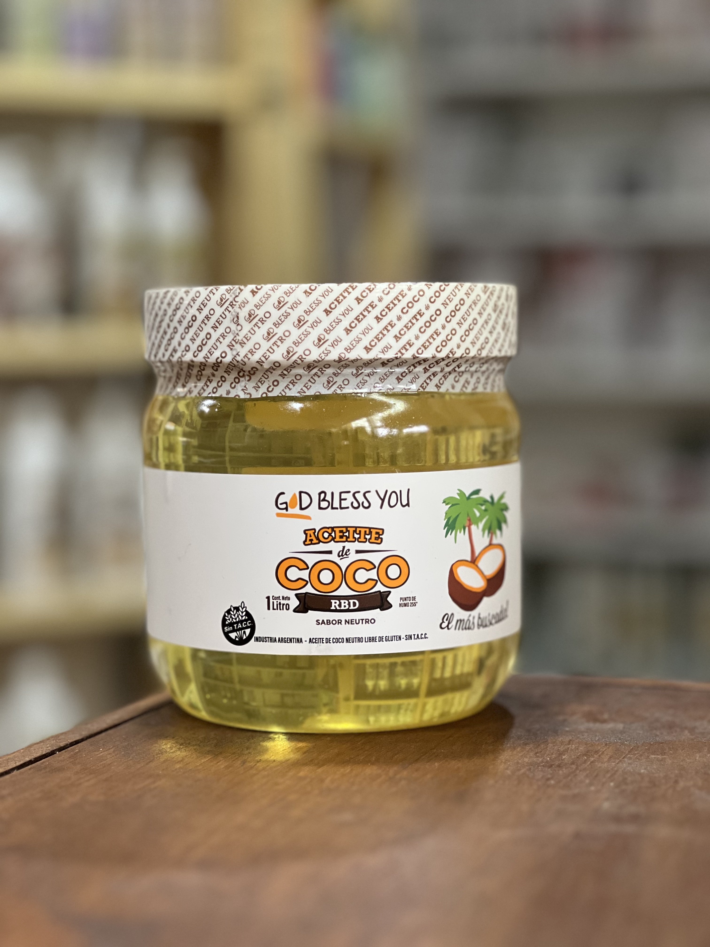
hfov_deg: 19.1
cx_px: 355
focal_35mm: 77
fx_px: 2106
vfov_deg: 25.3
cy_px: 474
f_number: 2.8
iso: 320
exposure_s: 1/33
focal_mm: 9
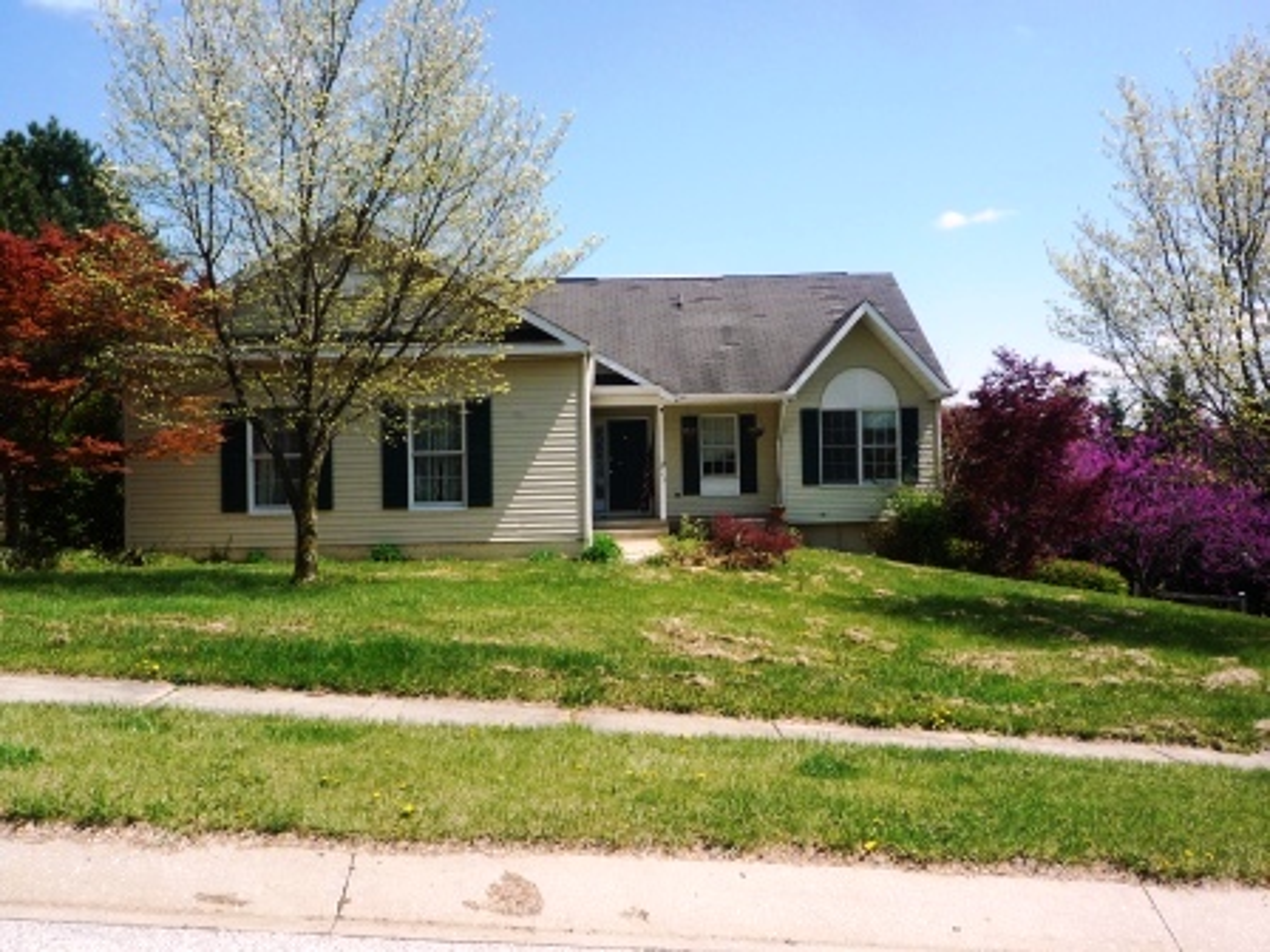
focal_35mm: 33
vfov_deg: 42.9
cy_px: 476
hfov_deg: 55.4
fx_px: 1211
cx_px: 635
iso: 100
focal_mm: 4.9
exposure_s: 1/500
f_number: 4.5
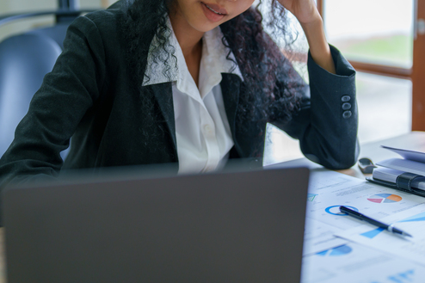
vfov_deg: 16.8
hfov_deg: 25.1
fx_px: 956
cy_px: 85
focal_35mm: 81
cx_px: 200
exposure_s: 1/250
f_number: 1.2
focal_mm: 50
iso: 160
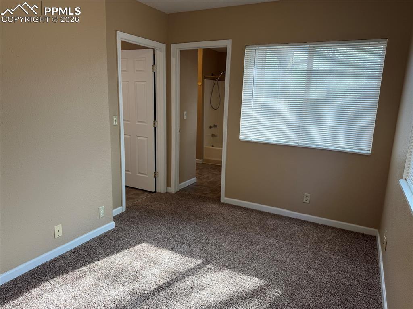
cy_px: 154
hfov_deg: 71.6
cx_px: 206
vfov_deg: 56.8
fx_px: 286
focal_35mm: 24
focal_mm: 6.76
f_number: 1.78
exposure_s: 1/182
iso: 80
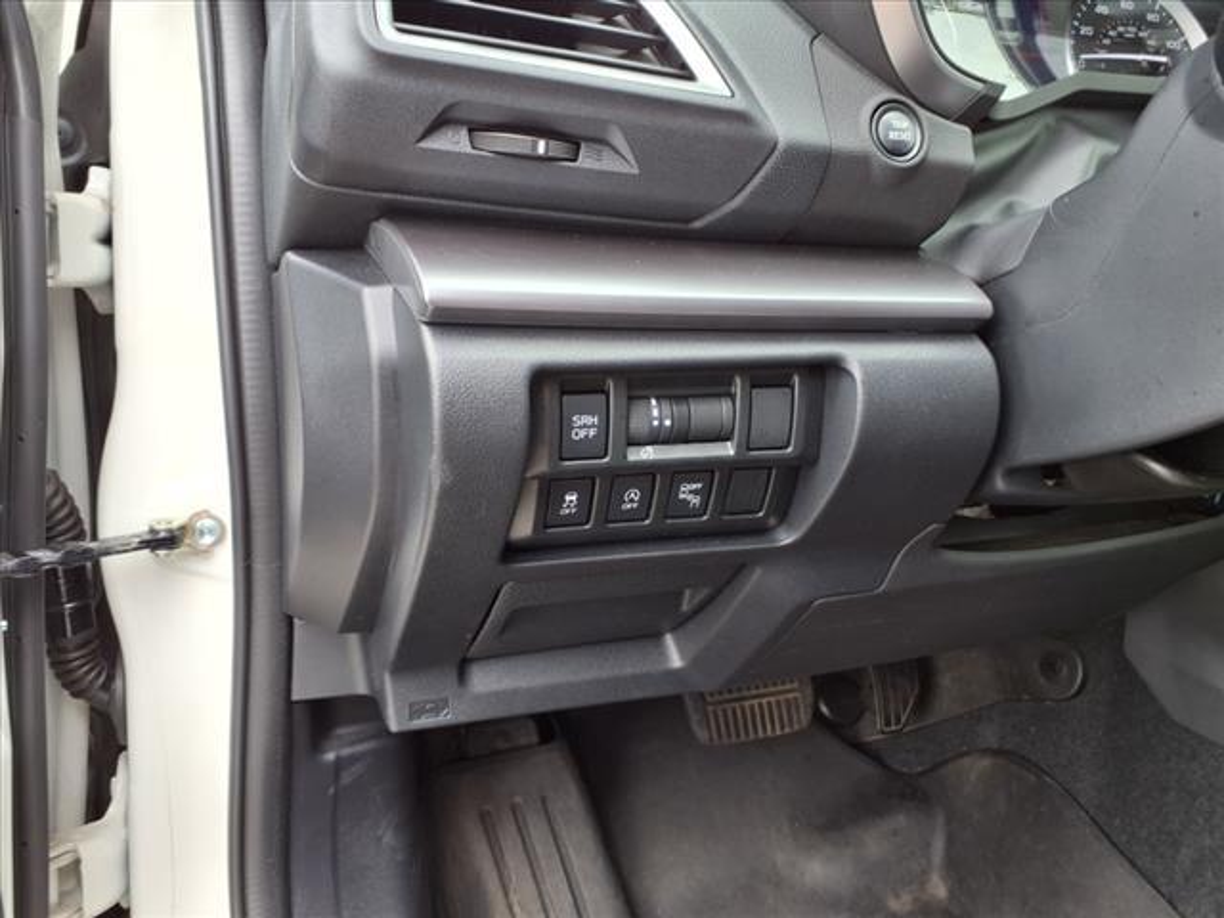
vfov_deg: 51.4
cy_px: 459
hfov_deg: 65.3
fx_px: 955
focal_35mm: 27
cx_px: 612
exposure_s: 1/60.2
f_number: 1.9
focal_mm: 3.58
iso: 40
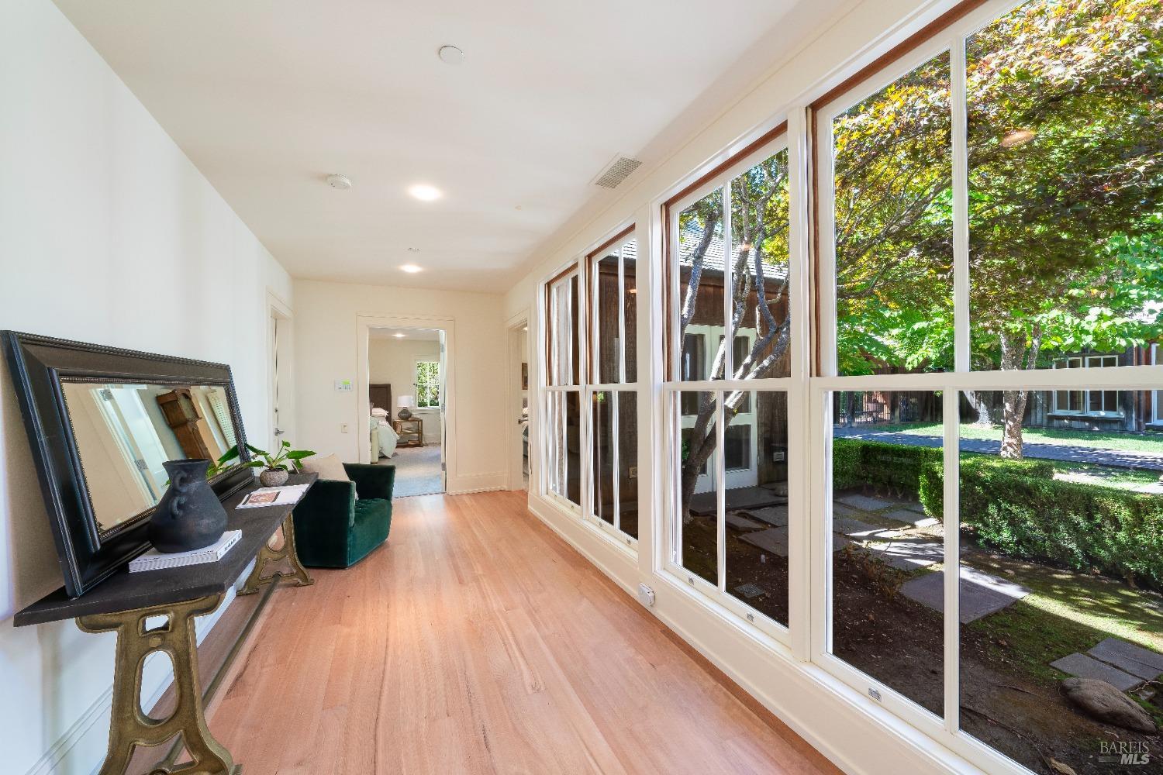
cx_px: 582
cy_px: 388
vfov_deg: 85.4
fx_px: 420
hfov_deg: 108.3
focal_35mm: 13
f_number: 14
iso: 100
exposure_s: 1/3
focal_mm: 13
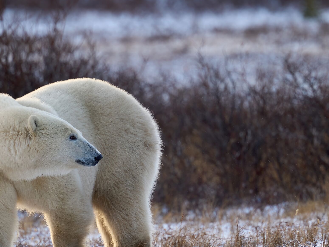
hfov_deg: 2.2
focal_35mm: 892
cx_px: 139
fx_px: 8478
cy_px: 140
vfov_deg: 1.7
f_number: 5.6
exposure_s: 1/500
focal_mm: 600
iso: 640
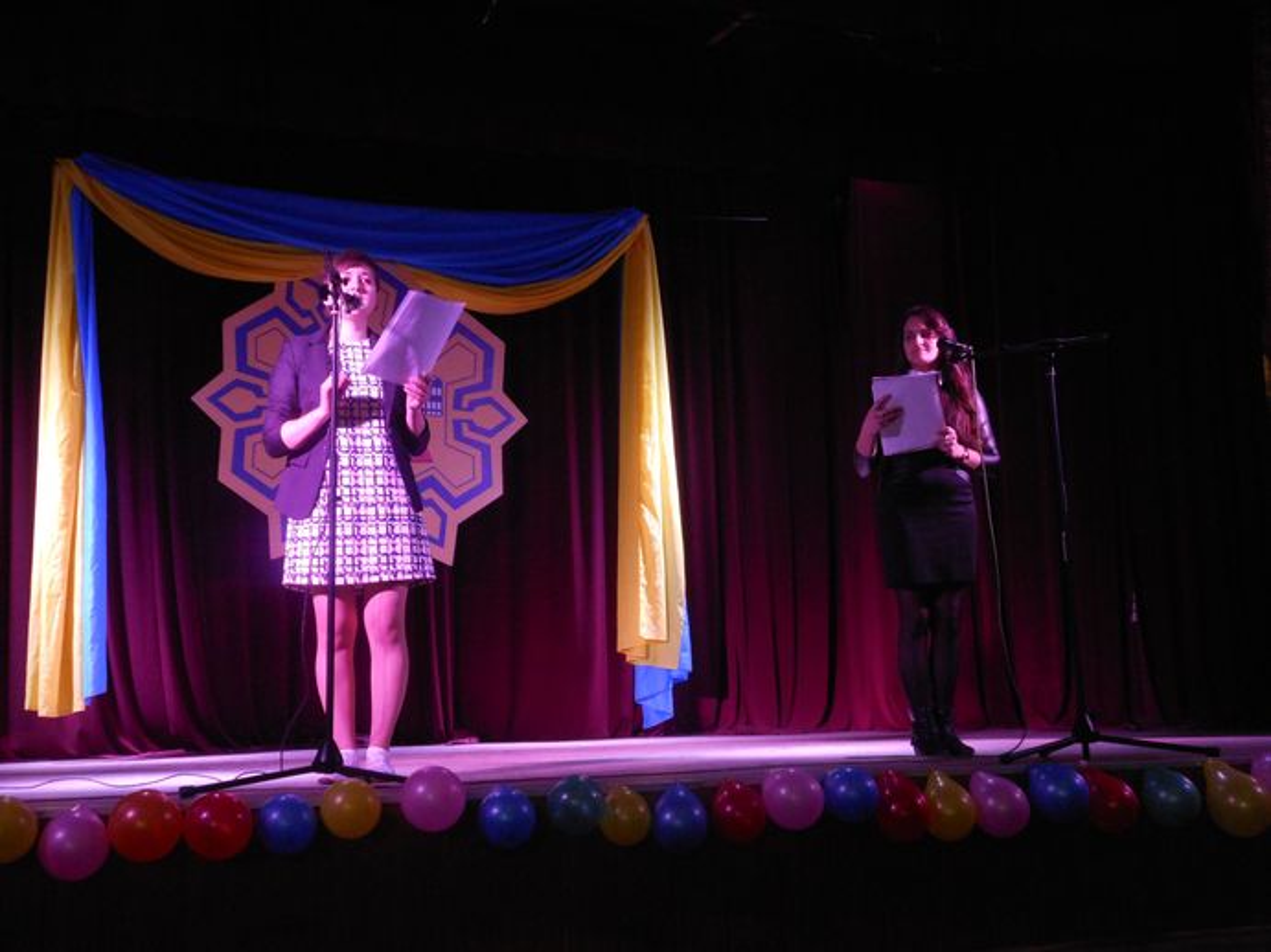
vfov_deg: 33.6
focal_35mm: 43
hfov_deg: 43.9
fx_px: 1579
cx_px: 636
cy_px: 476
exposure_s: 1/30
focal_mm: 7.7
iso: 320
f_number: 3.8
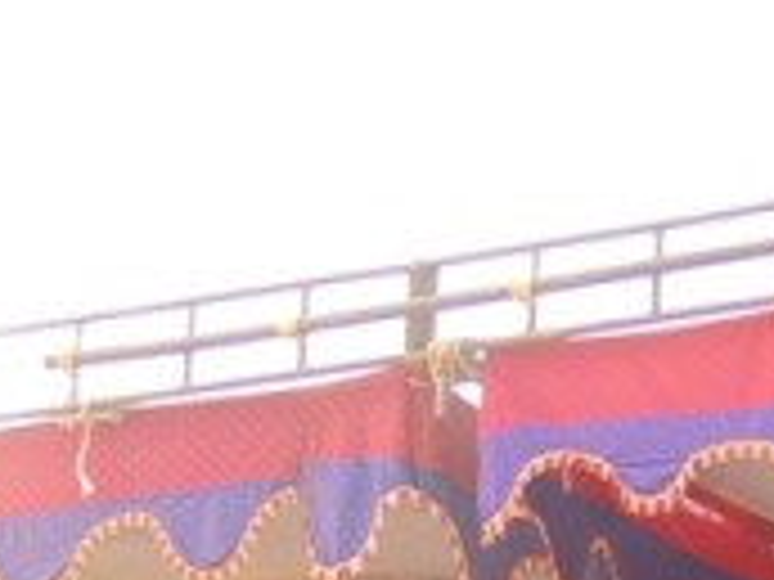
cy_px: 1057
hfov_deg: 10.5
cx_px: 801
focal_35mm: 186
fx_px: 4159
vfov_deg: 7.7
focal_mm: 8.9
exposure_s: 1/50
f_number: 3.6
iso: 140
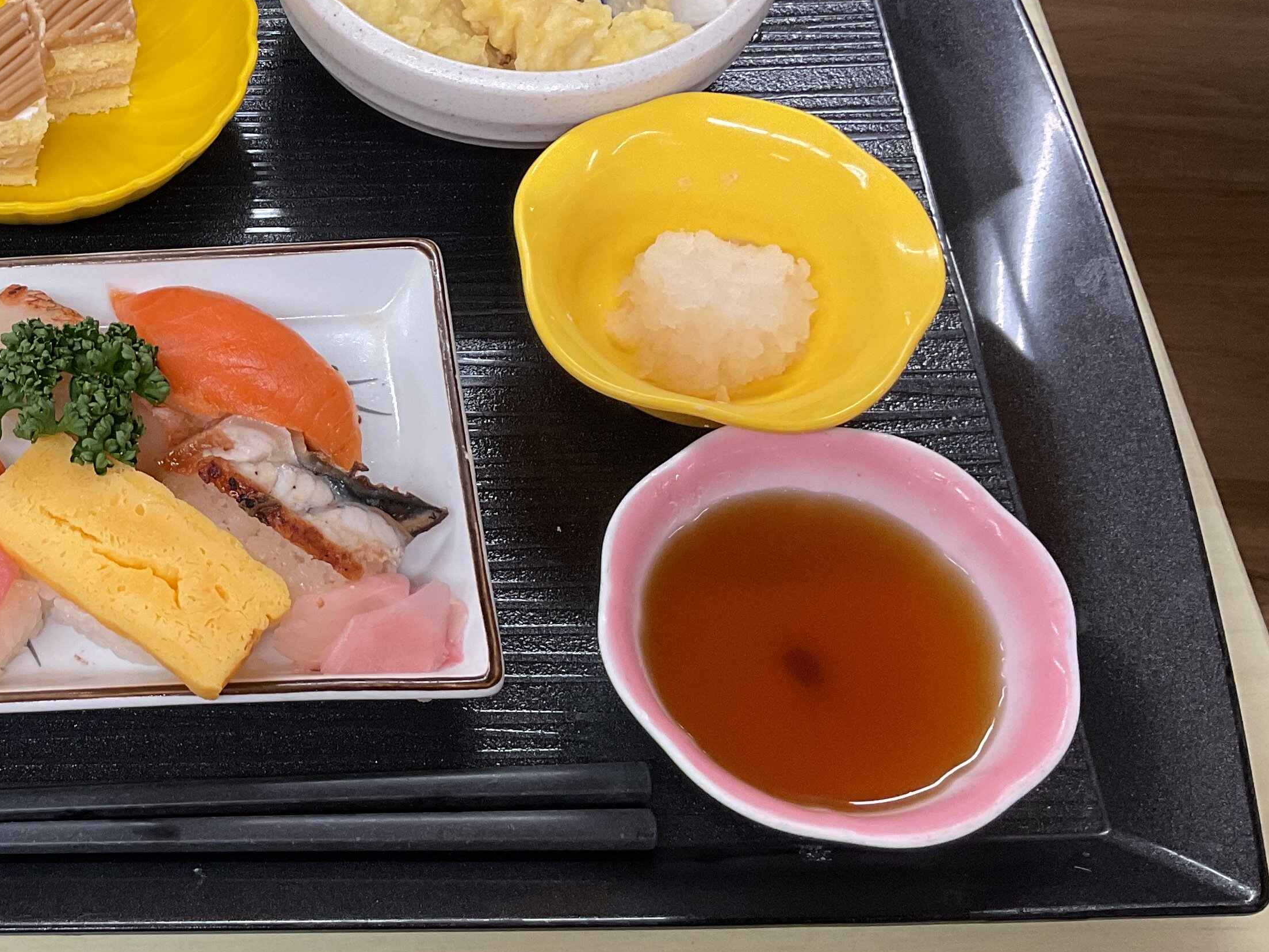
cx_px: 138
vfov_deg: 27.4
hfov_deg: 34.3
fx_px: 1943
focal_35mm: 53
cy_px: 357
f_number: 1.8
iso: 64
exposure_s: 1/60
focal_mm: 3
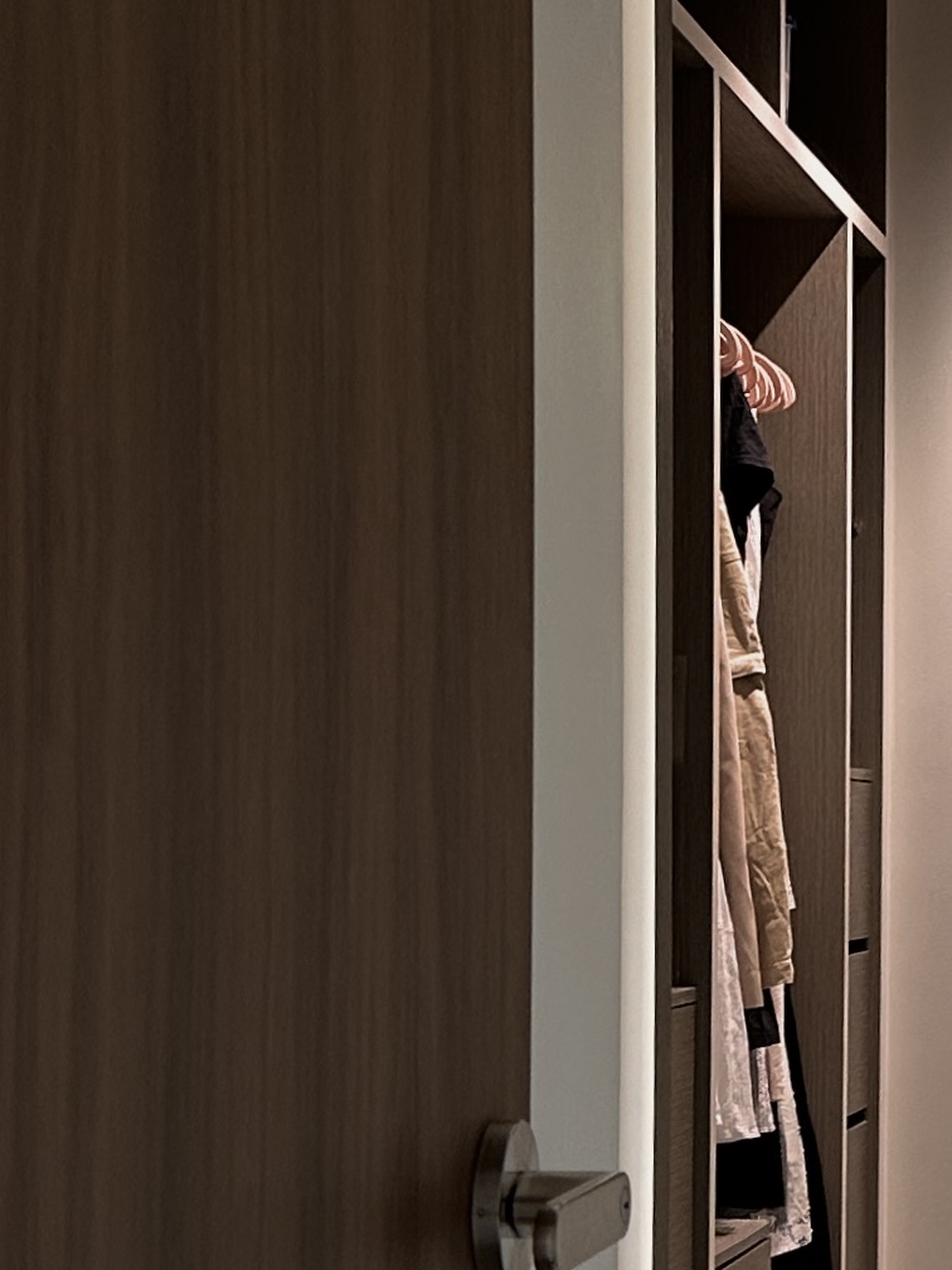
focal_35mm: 88
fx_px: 3227
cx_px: 1400
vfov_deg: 22.1
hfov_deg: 15.6
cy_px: 889
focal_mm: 6.86
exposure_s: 1/121
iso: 160
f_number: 1.78
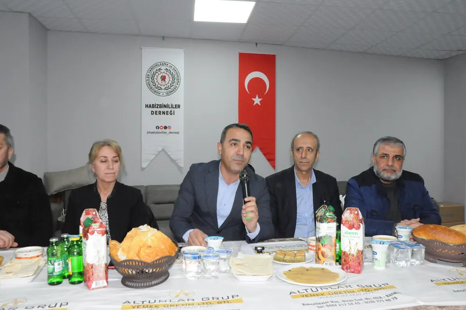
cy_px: 155
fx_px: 349
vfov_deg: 47.9
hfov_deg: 67.4
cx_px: 233
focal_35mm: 27
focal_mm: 18
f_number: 8
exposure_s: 1/200
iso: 3200
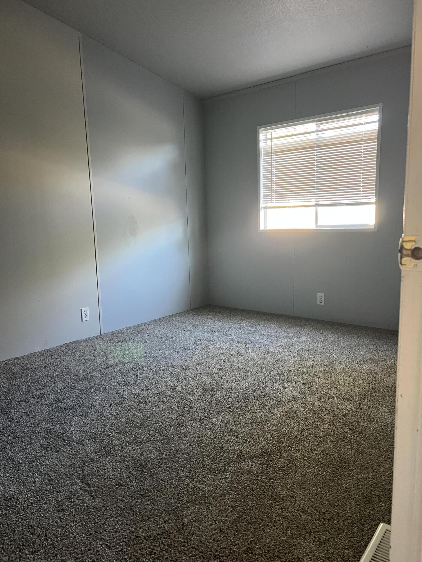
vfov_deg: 67.3
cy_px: 281
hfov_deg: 53.1
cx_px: 211
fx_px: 423
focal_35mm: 26
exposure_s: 1/60
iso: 200
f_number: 1.5
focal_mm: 5.7
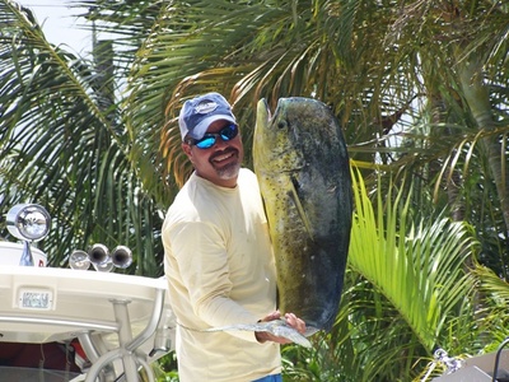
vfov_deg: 7.1
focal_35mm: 209
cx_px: 254
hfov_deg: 9.5
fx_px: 3073
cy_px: 191
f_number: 3.2
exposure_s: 1/1000
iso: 80
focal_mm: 34.6
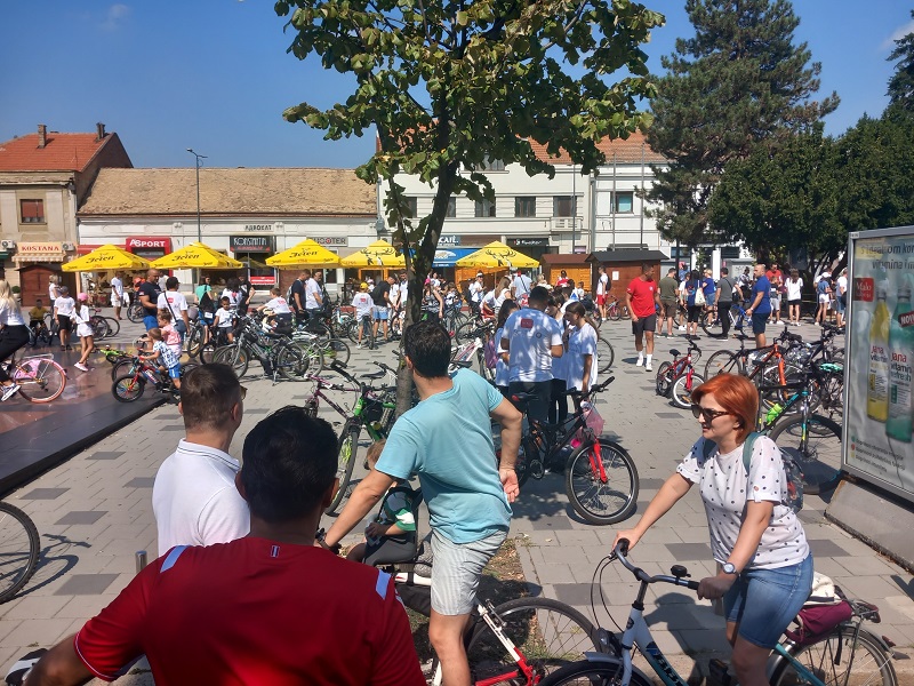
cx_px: 457
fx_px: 713
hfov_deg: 65.3
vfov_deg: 51.4
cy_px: 343
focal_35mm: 27
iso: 20
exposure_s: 1/601
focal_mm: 4
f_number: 1.8
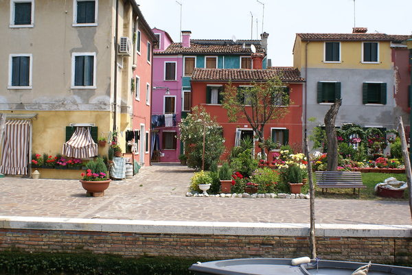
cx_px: 206
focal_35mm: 39
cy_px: 138
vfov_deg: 34.3
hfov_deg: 49.5
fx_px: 447
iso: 100
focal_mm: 26
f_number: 10
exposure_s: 1/125
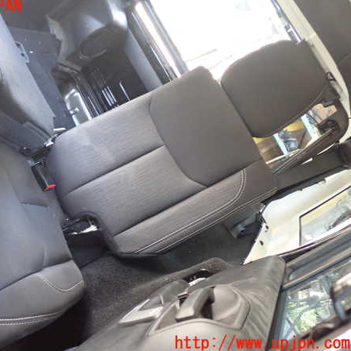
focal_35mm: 36
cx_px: 116
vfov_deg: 46.0
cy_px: 175
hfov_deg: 45.3
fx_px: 413
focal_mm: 5.4
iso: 640
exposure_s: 1/30
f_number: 2.3
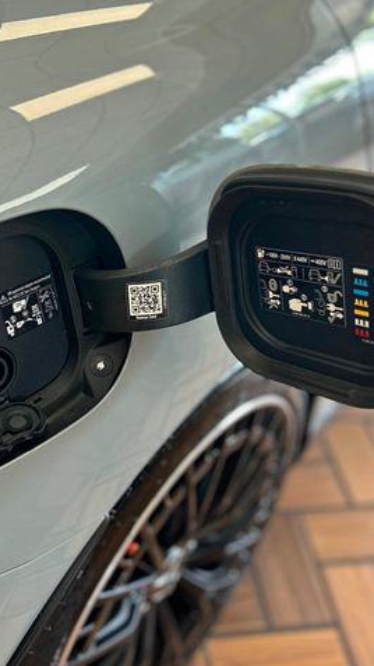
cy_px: 332
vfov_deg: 52.8
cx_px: 126
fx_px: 671
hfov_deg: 30.9
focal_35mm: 38
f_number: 1.5
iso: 100
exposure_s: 1/120
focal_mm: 5.7
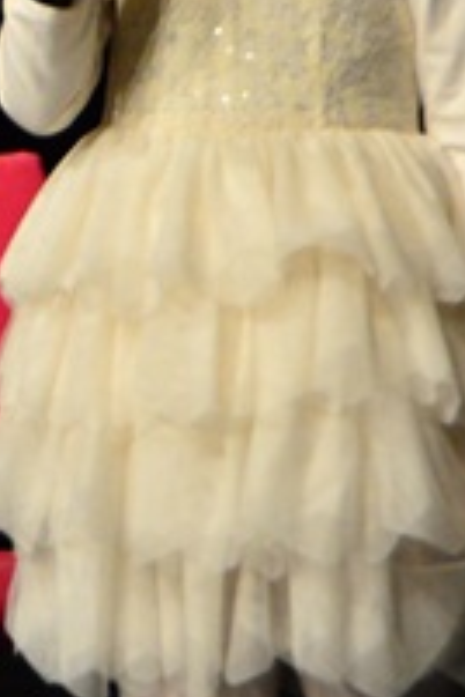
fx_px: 10423
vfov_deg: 3.8
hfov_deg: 2.5
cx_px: -293
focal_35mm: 538
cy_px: 205
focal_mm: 120
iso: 4000
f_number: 6.3
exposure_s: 1/160
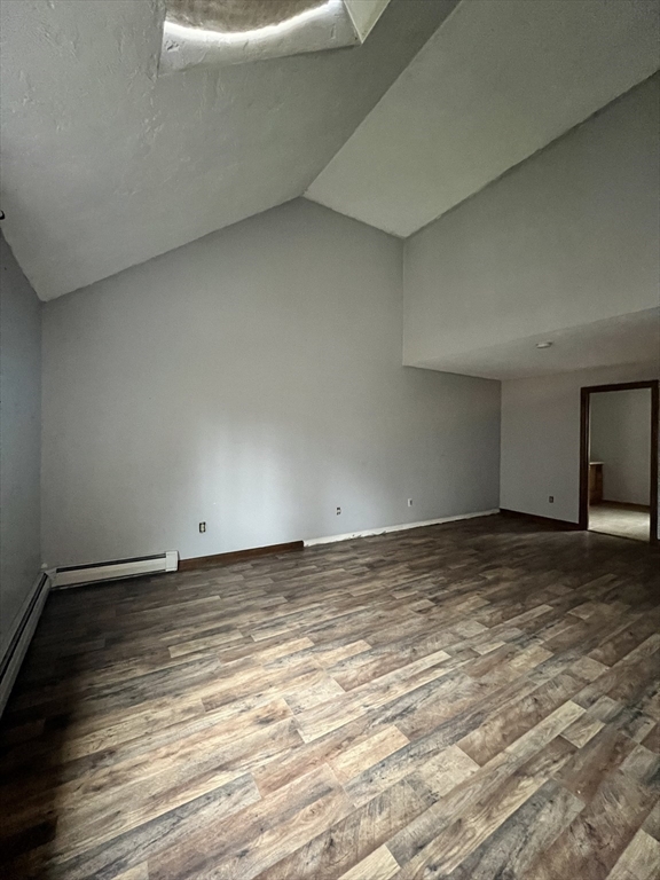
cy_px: 440
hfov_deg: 89.9
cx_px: 330
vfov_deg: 106.2
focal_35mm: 13
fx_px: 330
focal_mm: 1.57
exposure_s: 1/30
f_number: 1.8
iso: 1000
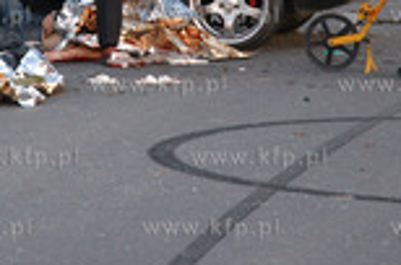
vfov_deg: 5.0
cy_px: -21
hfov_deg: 7.6
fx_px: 3035
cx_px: 102
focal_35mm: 273
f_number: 4.5
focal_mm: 70
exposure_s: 1/20
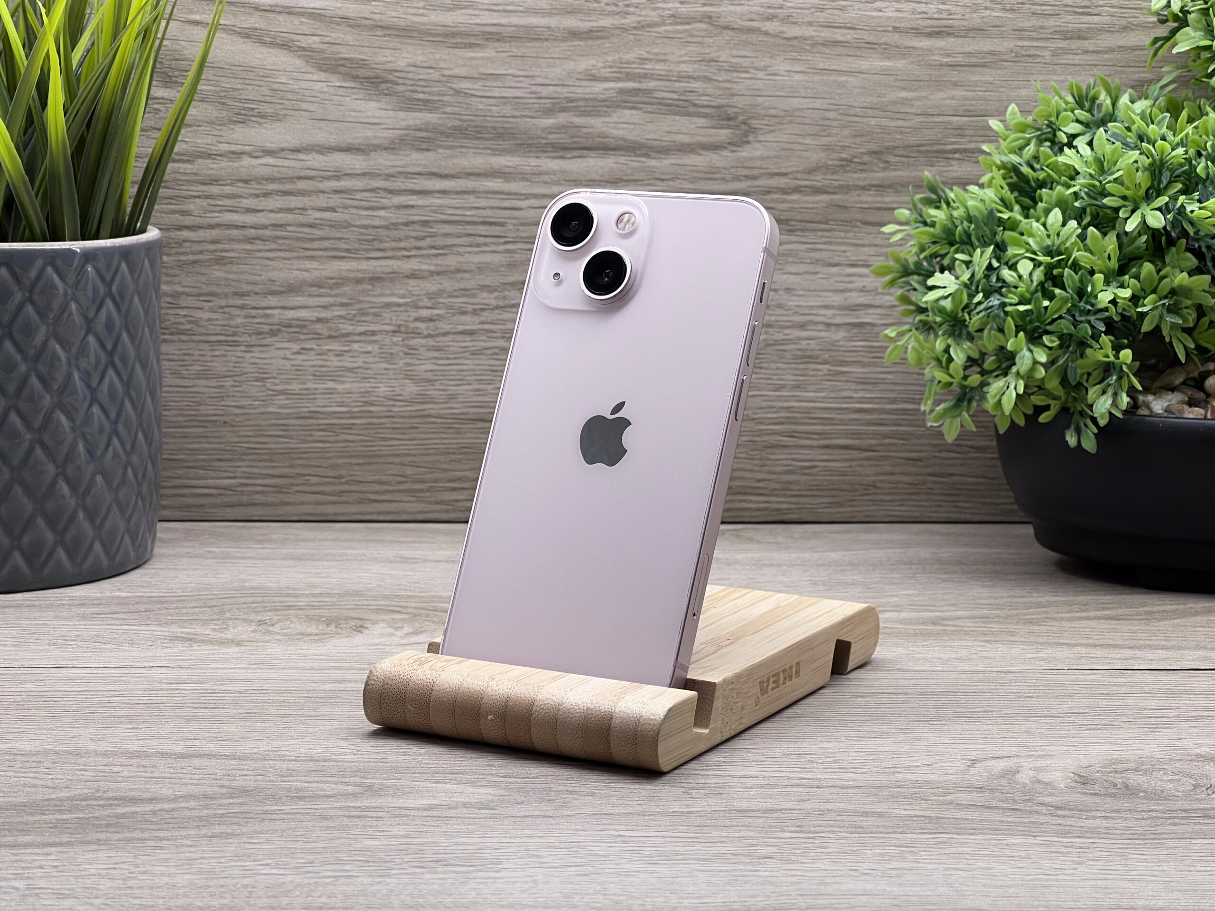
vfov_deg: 19.1
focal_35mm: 77
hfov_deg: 25.3
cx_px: 608
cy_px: 456
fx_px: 2703
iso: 64
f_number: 2.8
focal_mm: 9
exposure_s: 1/100
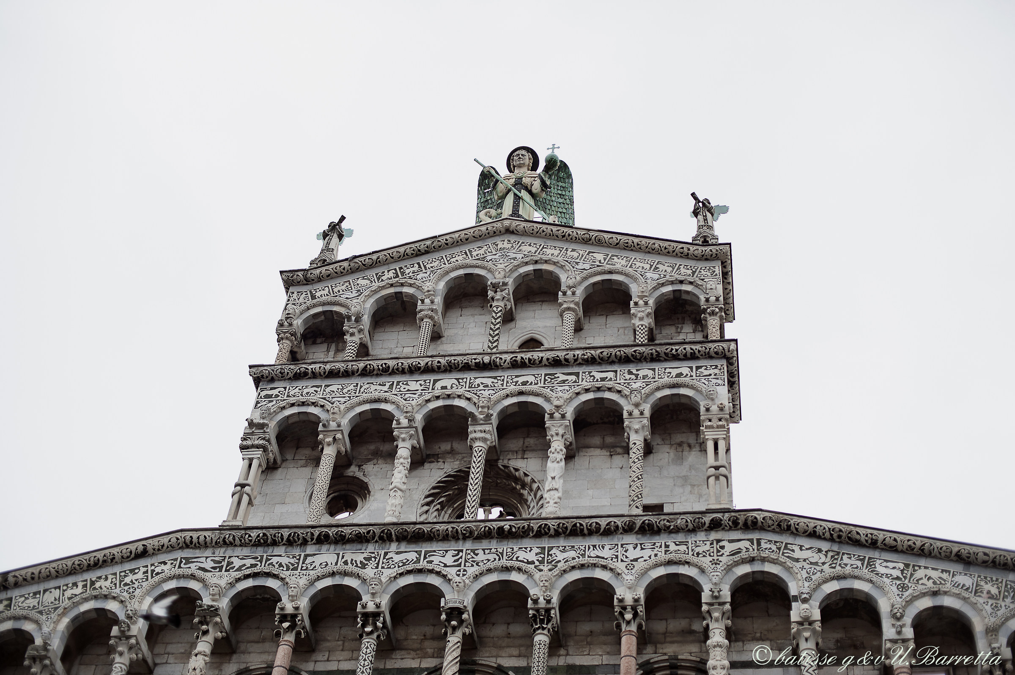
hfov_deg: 36.3
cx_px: 508
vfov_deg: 24.6
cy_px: 338
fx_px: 1549
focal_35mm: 55
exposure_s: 1/500
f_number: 2
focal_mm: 55
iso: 200
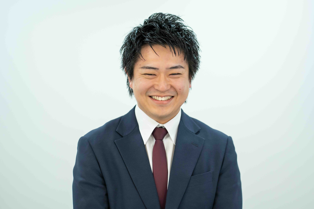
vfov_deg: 16.1
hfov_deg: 23.9
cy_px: 104
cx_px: 157
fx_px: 741
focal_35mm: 85
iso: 640
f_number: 2.5
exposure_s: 1/200
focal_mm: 85
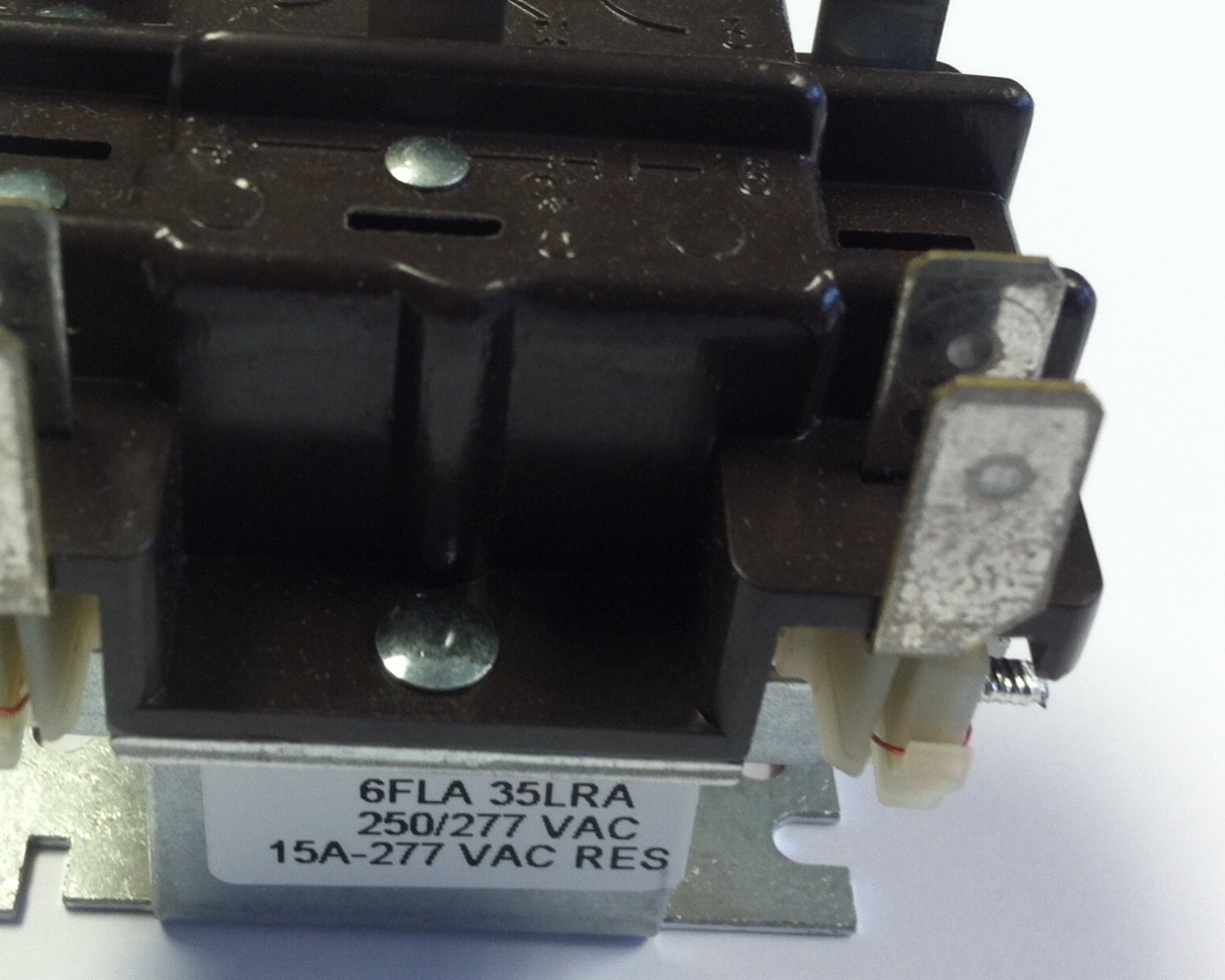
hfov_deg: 39.1
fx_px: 1704
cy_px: 372
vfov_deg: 32.0
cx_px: 423
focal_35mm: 47
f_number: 2.8
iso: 80
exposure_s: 1/17
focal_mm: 3.85
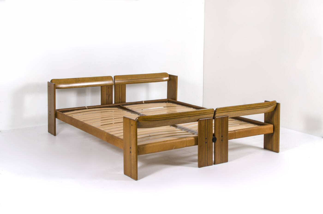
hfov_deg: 37.9
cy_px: 107
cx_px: 162
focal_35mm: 52
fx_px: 470
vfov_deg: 25.6
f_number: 22
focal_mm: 35
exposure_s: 1/200
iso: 100
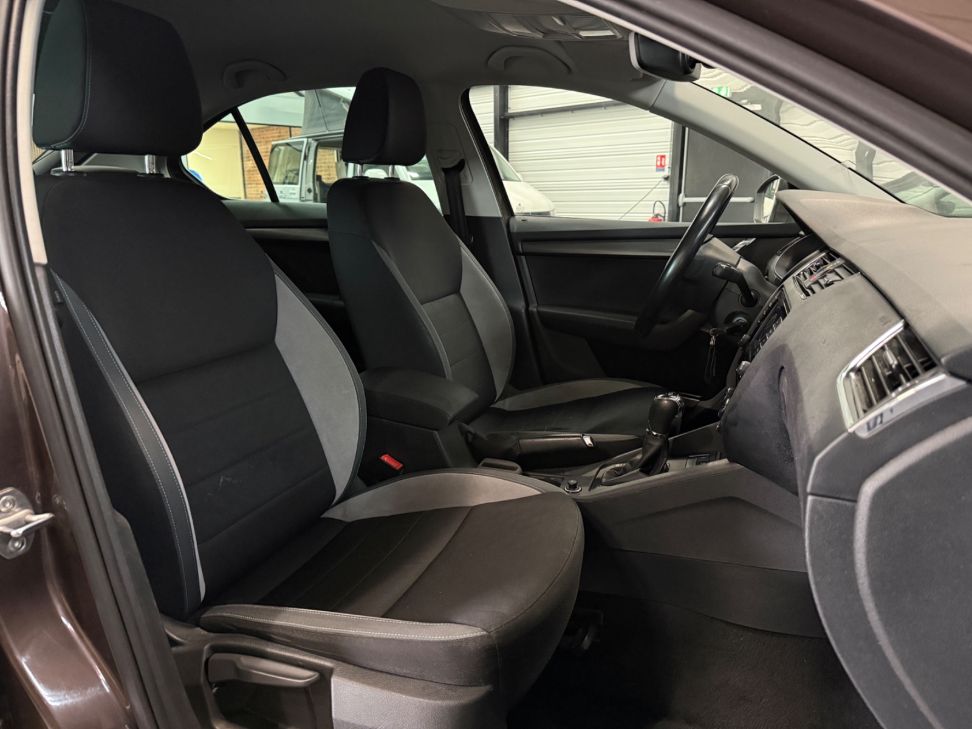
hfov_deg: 71.6
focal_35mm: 24
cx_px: 486
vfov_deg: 56.8
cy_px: 364
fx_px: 674
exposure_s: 1/33
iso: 800
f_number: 1.78
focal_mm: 6.76
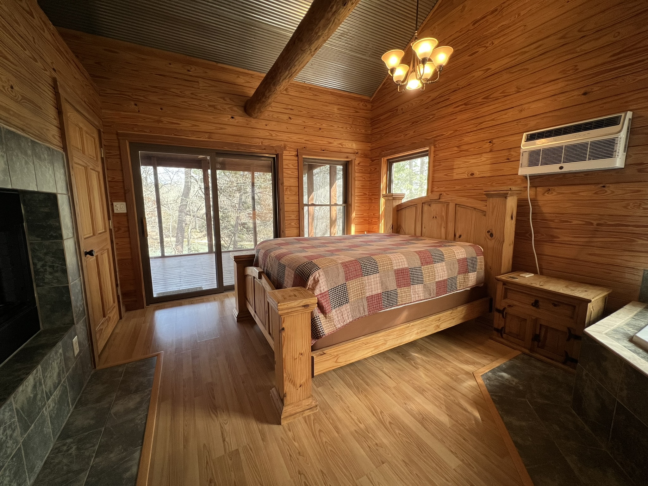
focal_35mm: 13
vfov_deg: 89.9
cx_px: 324
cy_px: 243
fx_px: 243
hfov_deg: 106.2
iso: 200
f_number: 1.8
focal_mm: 1.57
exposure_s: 1/120
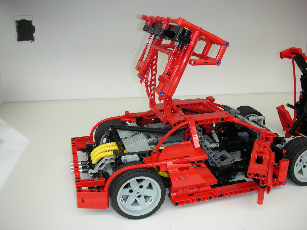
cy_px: 115
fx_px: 310
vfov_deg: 40.7
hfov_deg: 52.6
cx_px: 154
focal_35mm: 35
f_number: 3
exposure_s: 1/30
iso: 50
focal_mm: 5.8
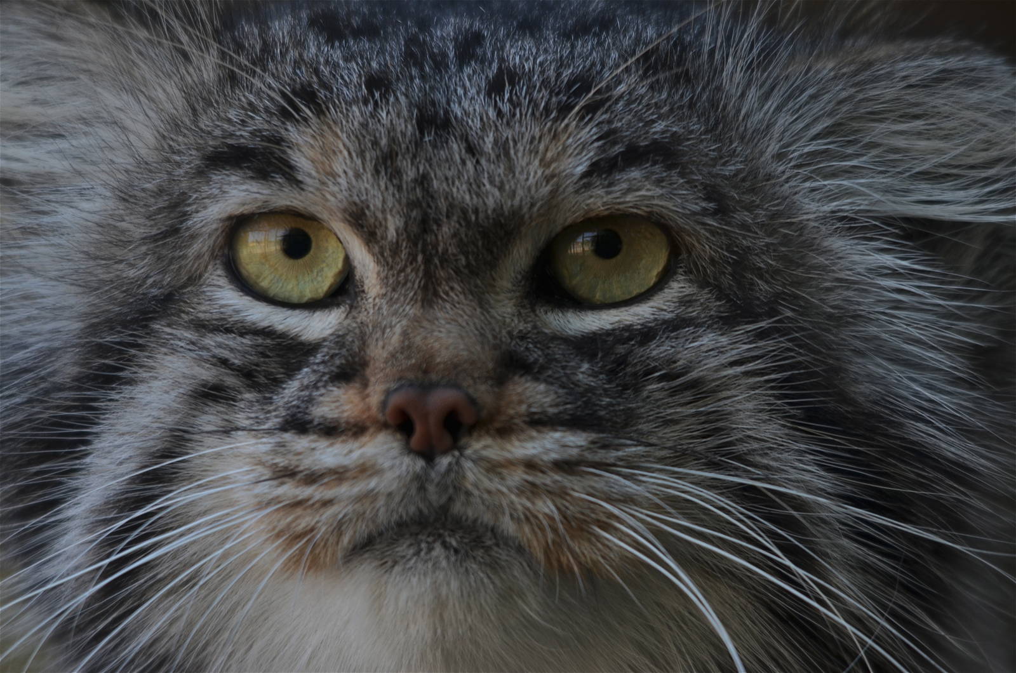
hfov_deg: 2.8
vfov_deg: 1.8
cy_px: 336
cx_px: 508
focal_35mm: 750
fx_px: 21124
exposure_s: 1/100
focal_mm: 500
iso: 200
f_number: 6.3
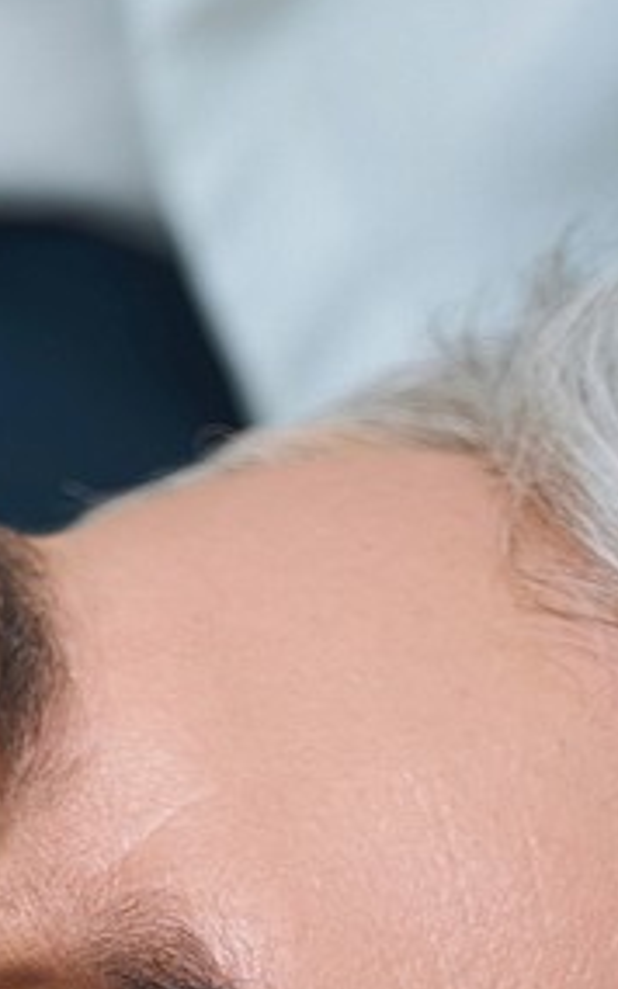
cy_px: 812
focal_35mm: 211
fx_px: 5689
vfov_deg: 9.9
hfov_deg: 5.9
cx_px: -1035
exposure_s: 1/125
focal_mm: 47
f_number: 2.8
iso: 200
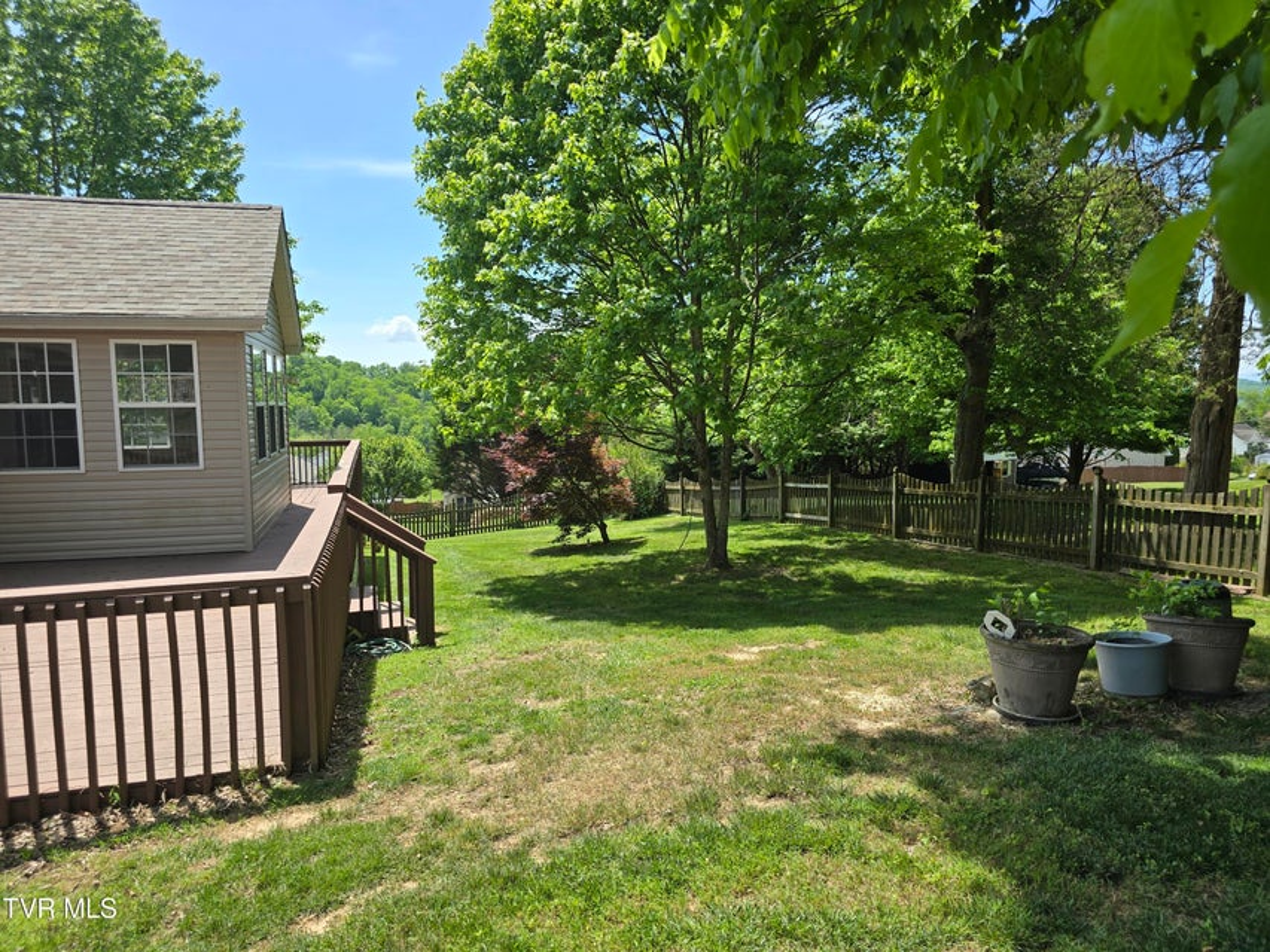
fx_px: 844
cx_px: 635
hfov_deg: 73.9
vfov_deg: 58.9
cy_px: 476
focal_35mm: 23
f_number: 1.7
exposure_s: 1/453
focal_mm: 6.3
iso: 12
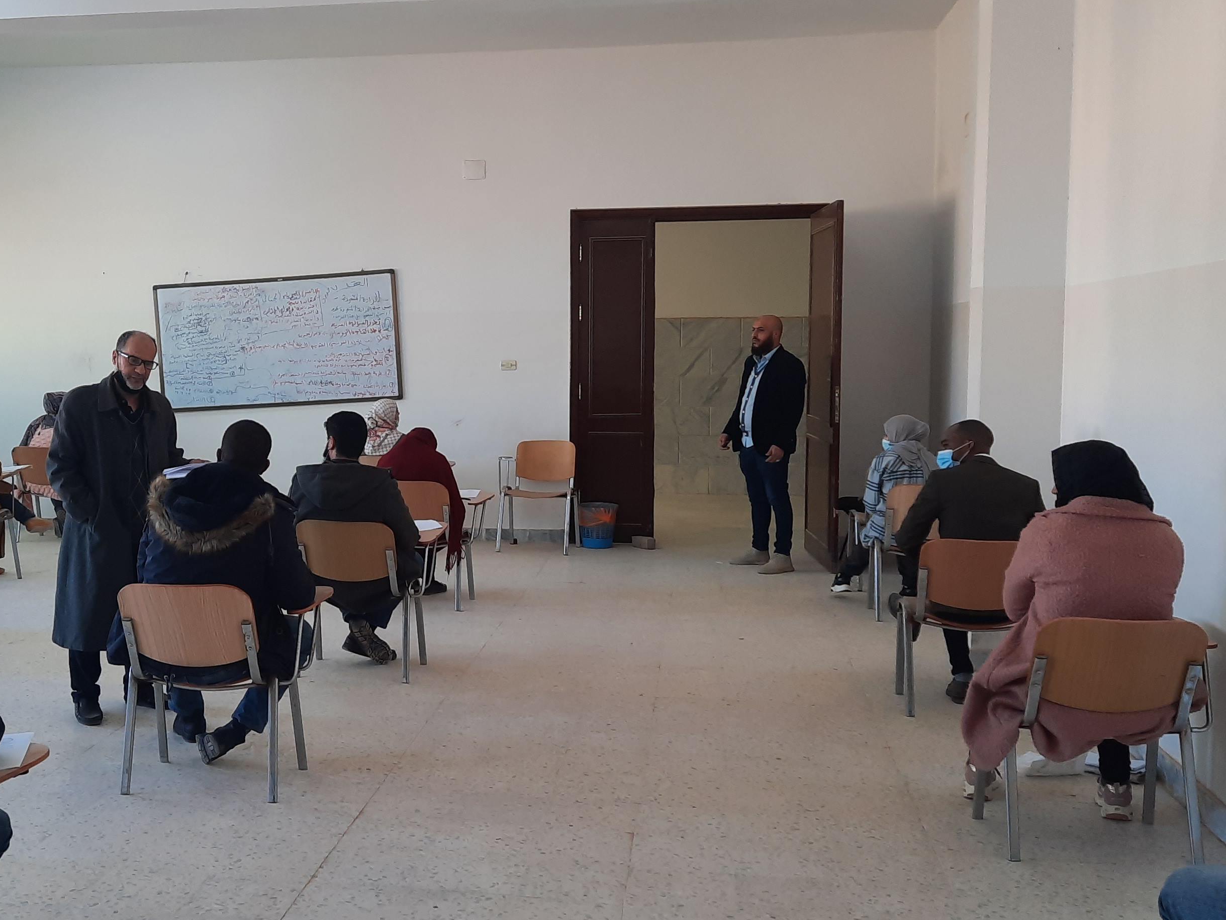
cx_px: 422
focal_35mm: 41
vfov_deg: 35.1
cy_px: 445
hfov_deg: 45.2
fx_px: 1452
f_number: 2
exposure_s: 1/50
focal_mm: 4.6
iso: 100
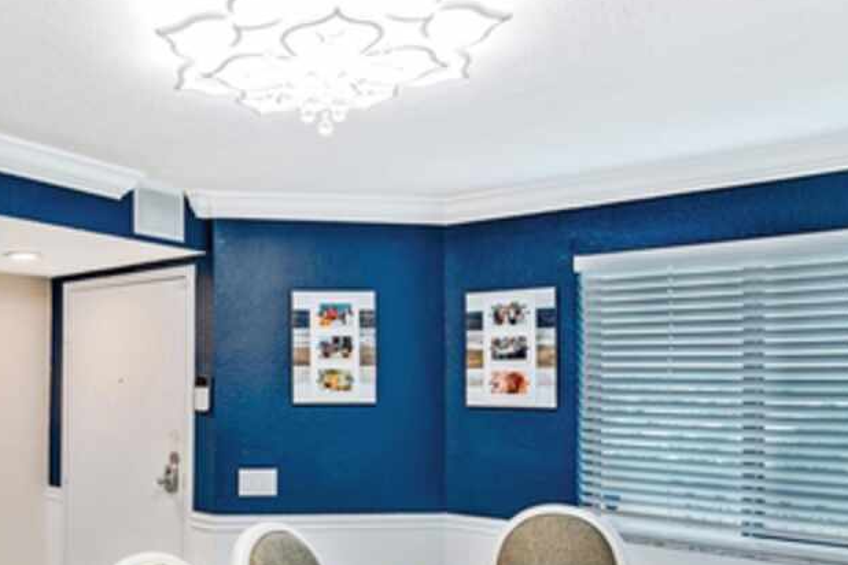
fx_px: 683
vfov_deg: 43.9
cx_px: 162
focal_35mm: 29
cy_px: 400
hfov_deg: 58.5
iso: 100
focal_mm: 14
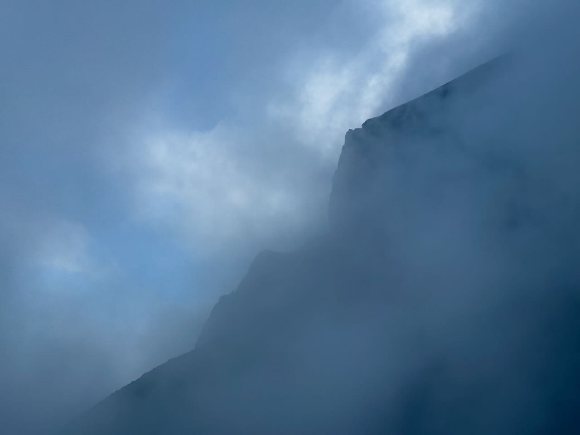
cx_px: 290
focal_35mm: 48
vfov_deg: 30.3
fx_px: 804
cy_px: 218
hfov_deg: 39.7
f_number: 1.78
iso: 64
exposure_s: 1/4329
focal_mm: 6.76
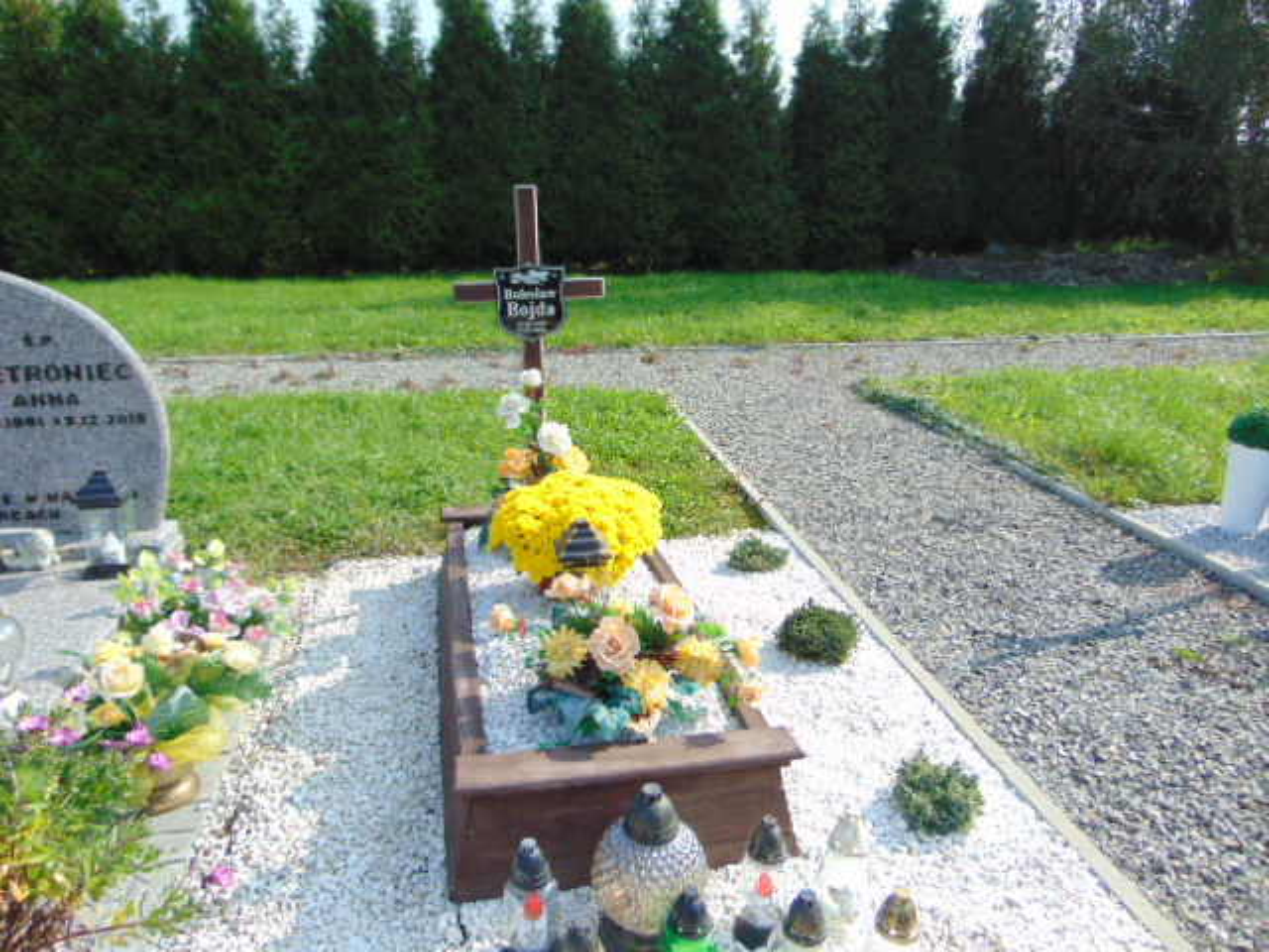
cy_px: 476
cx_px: 634
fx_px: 916
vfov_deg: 54.9
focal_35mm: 25
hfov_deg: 69.4
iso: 80
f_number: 3
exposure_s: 1/640
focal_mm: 4.5
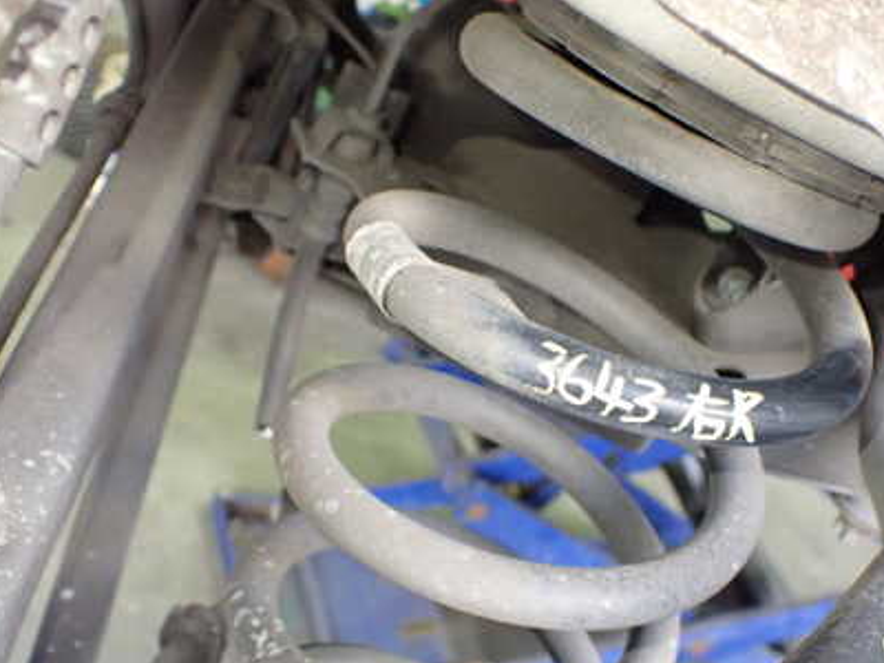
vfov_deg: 31.9
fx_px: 1149
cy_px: 442
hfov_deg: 42.0
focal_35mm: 45
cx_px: 508
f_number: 2.3
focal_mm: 5.4
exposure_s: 1/60
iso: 800
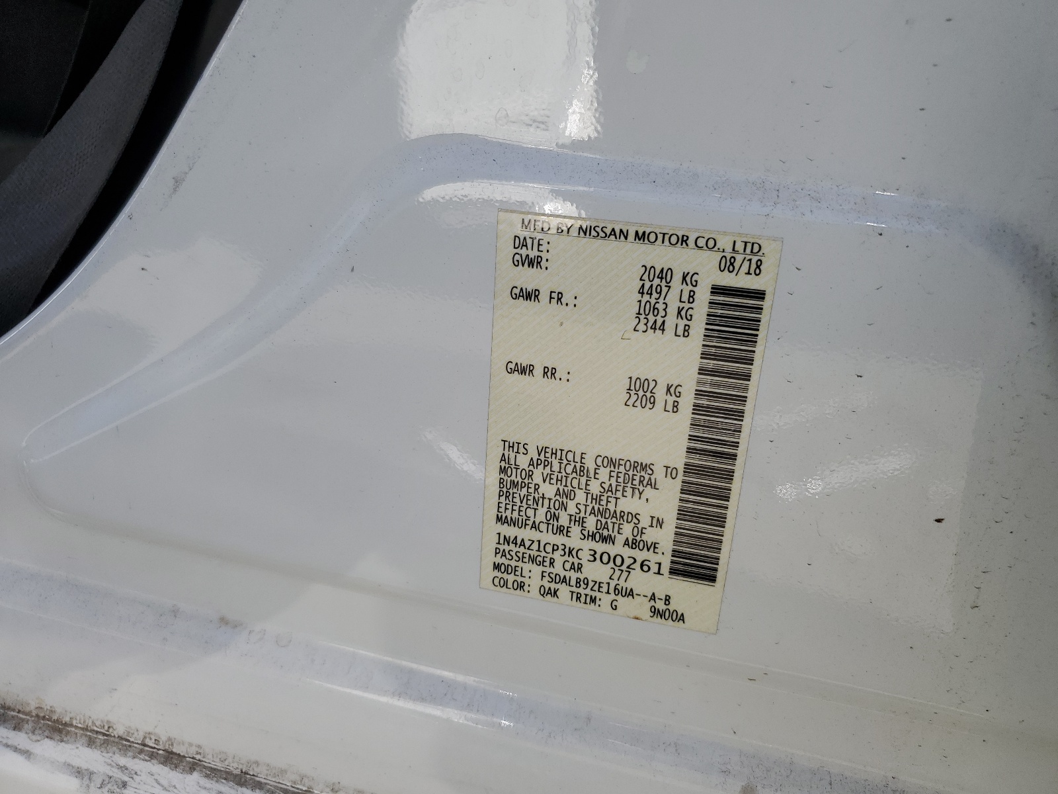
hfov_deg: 67.3
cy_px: 397
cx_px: 529
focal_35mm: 26
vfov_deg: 53.1
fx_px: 795
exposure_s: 1/714
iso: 50
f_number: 1.5
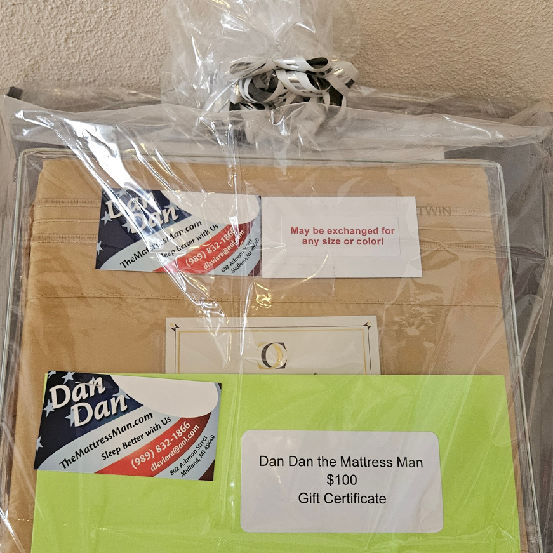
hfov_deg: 57.3
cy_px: 361
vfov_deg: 56.3
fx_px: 506
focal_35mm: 28
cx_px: 269
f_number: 1.8
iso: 800
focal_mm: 5.4
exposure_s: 1/120
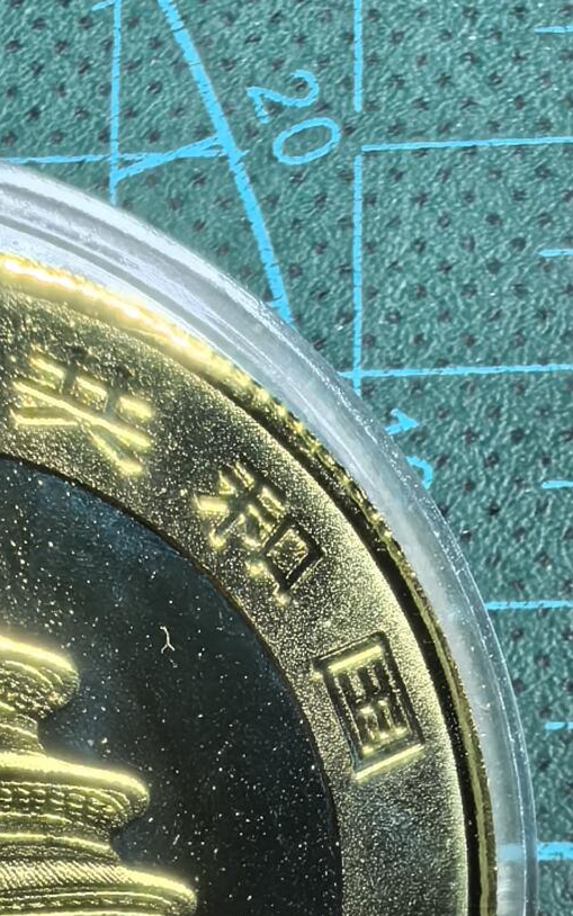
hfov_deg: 15.5
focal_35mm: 82
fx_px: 2048
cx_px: -48
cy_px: 782
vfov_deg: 24.6
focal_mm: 1.95
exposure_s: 1/1121
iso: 50
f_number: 2.2
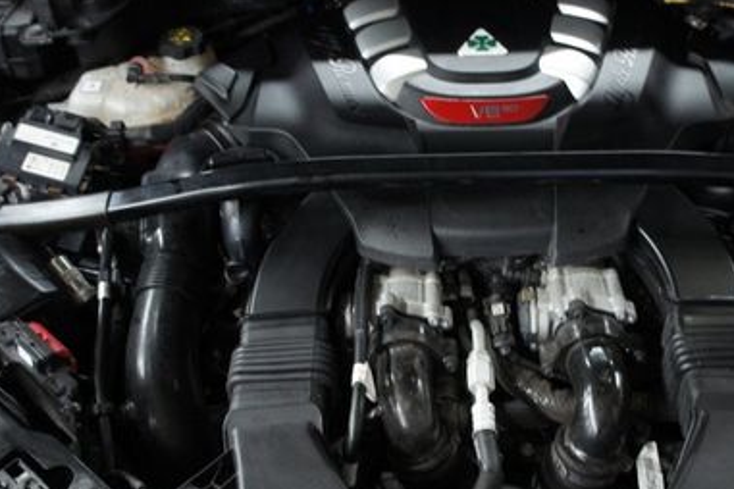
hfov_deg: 41.0
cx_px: 449
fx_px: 975
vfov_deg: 28.1
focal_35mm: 48
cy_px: 296
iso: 1600
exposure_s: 1/30
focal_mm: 19
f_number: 3.5
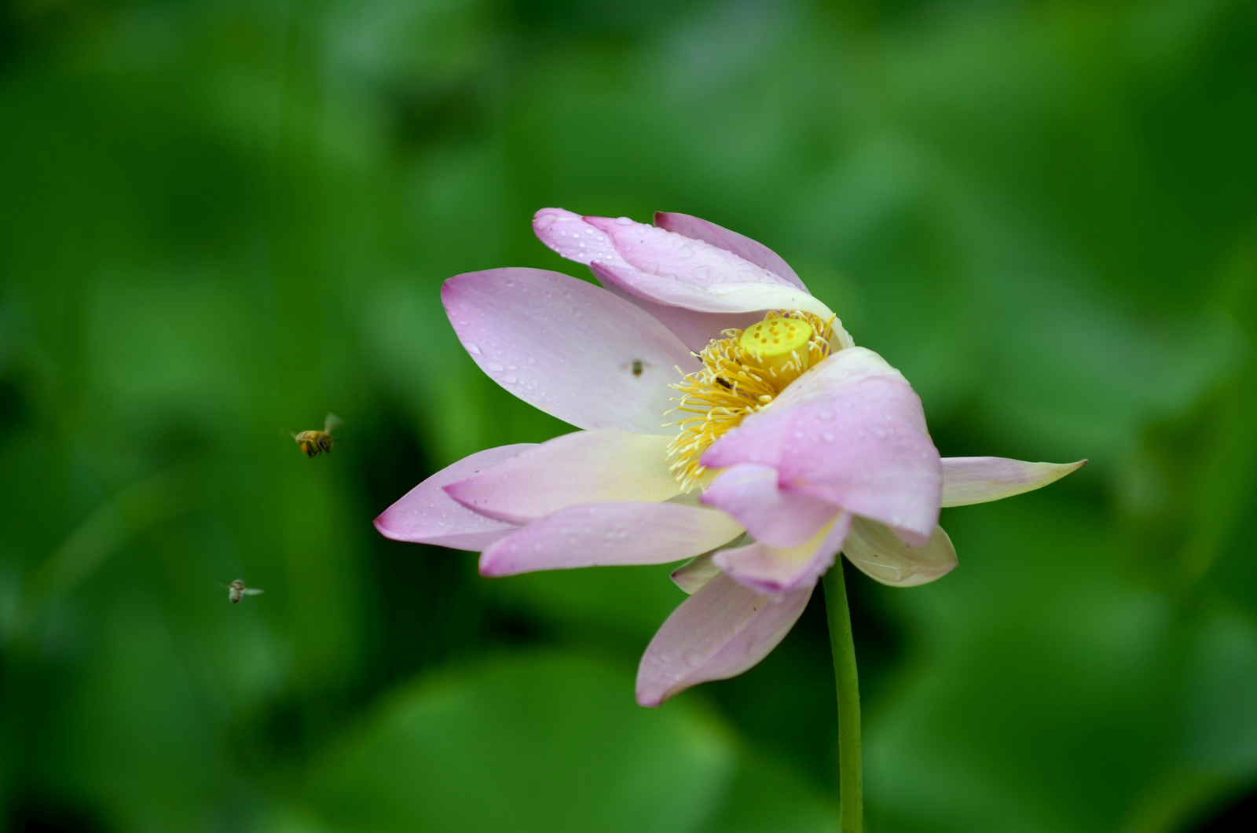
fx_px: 10454
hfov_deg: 6.9
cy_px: 416
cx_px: 628
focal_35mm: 300
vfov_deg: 4.6
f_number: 2.8
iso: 100
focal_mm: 200
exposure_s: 1/1600
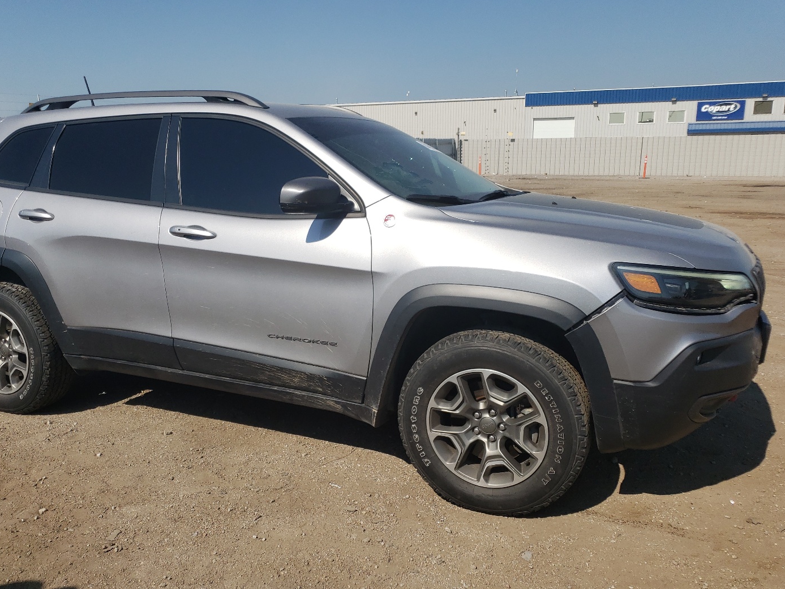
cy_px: 316
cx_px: 357
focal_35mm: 30
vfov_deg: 46.8
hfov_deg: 59.9
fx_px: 680
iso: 50
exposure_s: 1/5000
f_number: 1.5
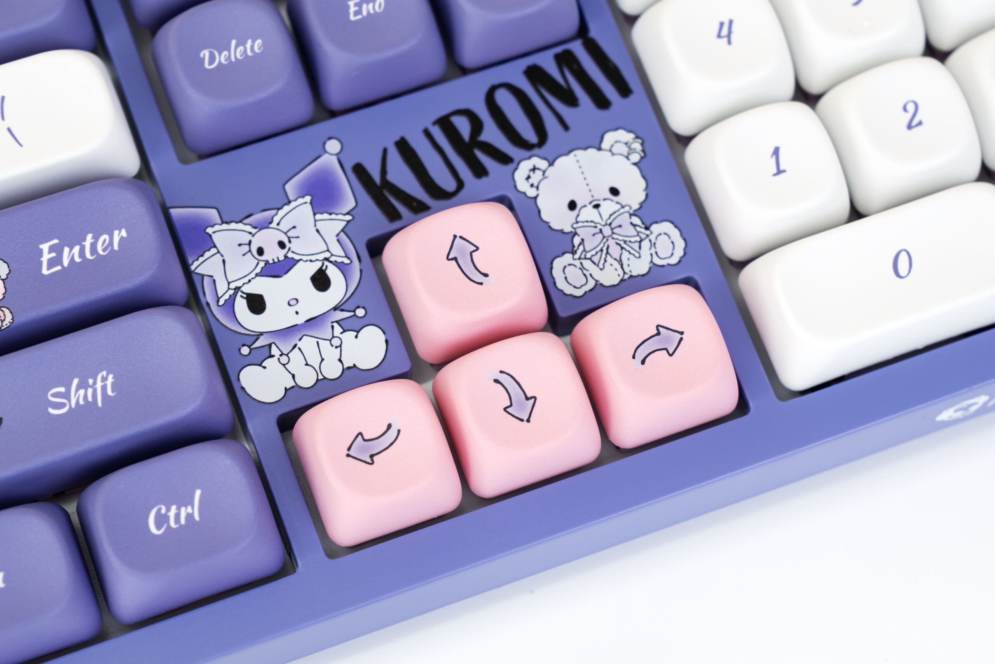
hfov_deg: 19.5
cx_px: 498
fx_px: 2902
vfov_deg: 13.0
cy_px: 332
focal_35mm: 105
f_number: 6.3
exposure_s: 1/160
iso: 640
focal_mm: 70
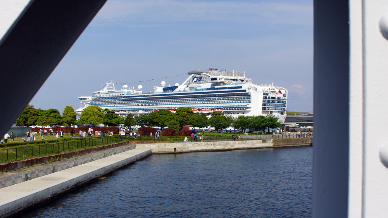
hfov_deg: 45.5
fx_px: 463
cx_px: 197
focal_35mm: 45
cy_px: 114
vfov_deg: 26.5
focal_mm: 28
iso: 100
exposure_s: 1/250
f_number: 11
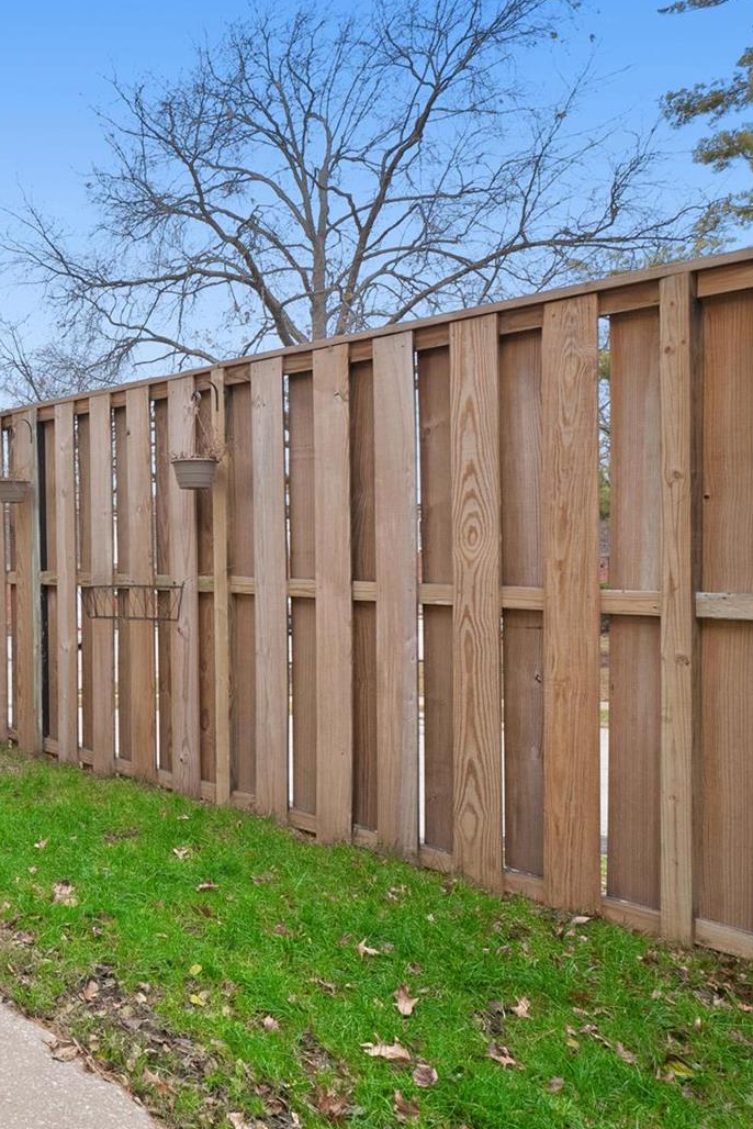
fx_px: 878
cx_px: -98
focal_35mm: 28
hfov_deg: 37.8
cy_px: 563
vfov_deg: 65.5
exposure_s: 1/20
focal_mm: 9
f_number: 8
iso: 400
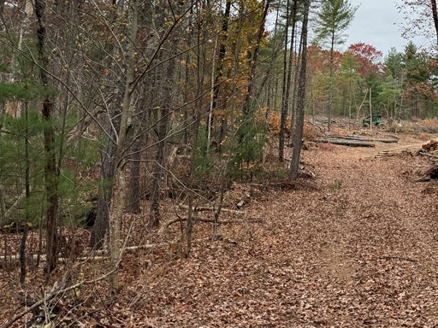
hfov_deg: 37.6
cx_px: 375
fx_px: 607
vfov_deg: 28.6
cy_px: 9
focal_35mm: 48
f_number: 1.78
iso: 80
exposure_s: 1/558
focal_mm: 6.76
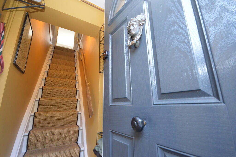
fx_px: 98
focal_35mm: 15
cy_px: 78
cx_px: 118
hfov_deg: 100.4
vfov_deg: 77.2
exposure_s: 1/60
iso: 1400
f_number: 4
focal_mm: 10
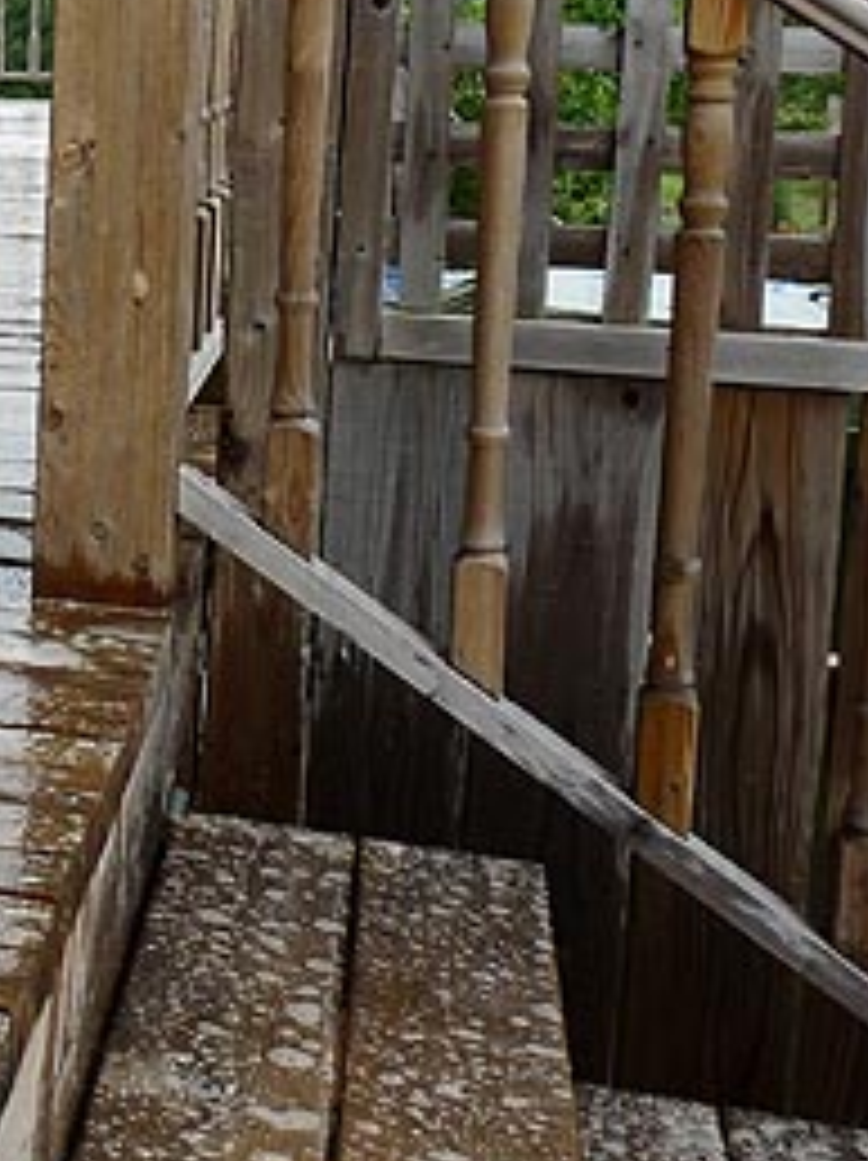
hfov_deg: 19.1
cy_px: 288
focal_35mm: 67
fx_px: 2244
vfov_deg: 28.6
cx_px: -450
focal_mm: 4.8
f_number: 4.5
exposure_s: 1/200
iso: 100
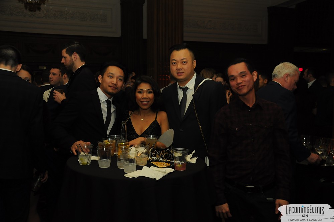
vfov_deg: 35.4
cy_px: 111
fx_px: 347
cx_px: 167
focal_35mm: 38
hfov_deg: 51.3
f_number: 5.6
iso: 800
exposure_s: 1/60
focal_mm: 25
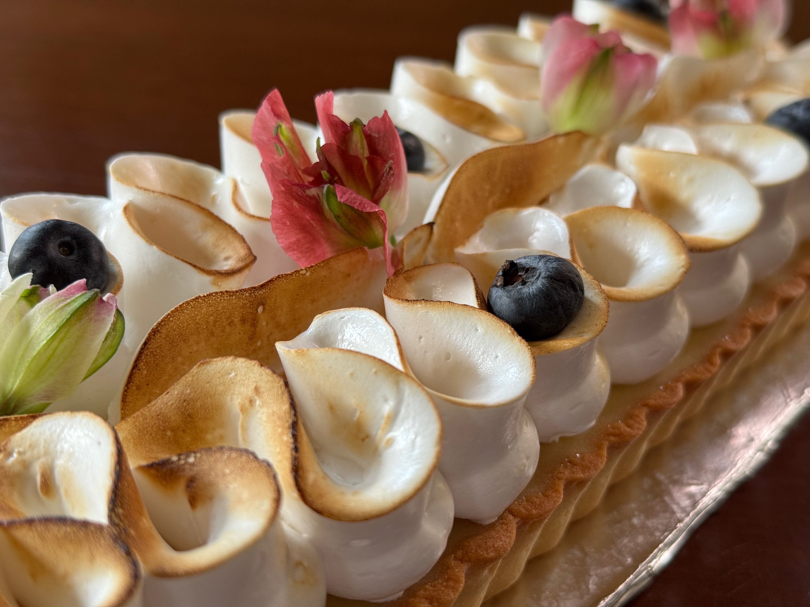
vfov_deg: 30.3
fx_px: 1123
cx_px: 405
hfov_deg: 39.7
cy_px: 304
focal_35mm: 48
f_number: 1.78
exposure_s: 1/112
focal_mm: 6.76
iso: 100
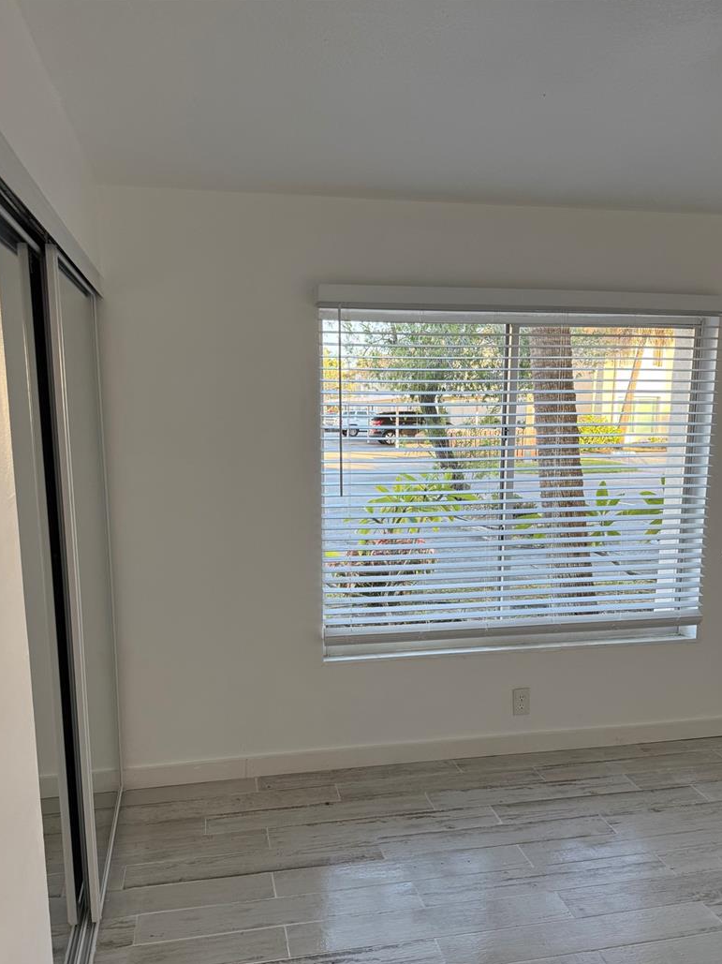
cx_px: 368
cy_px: 556
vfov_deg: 63.1
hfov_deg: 49.7
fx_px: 779
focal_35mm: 28
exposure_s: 1/245
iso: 100
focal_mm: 6.76
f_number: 1.78
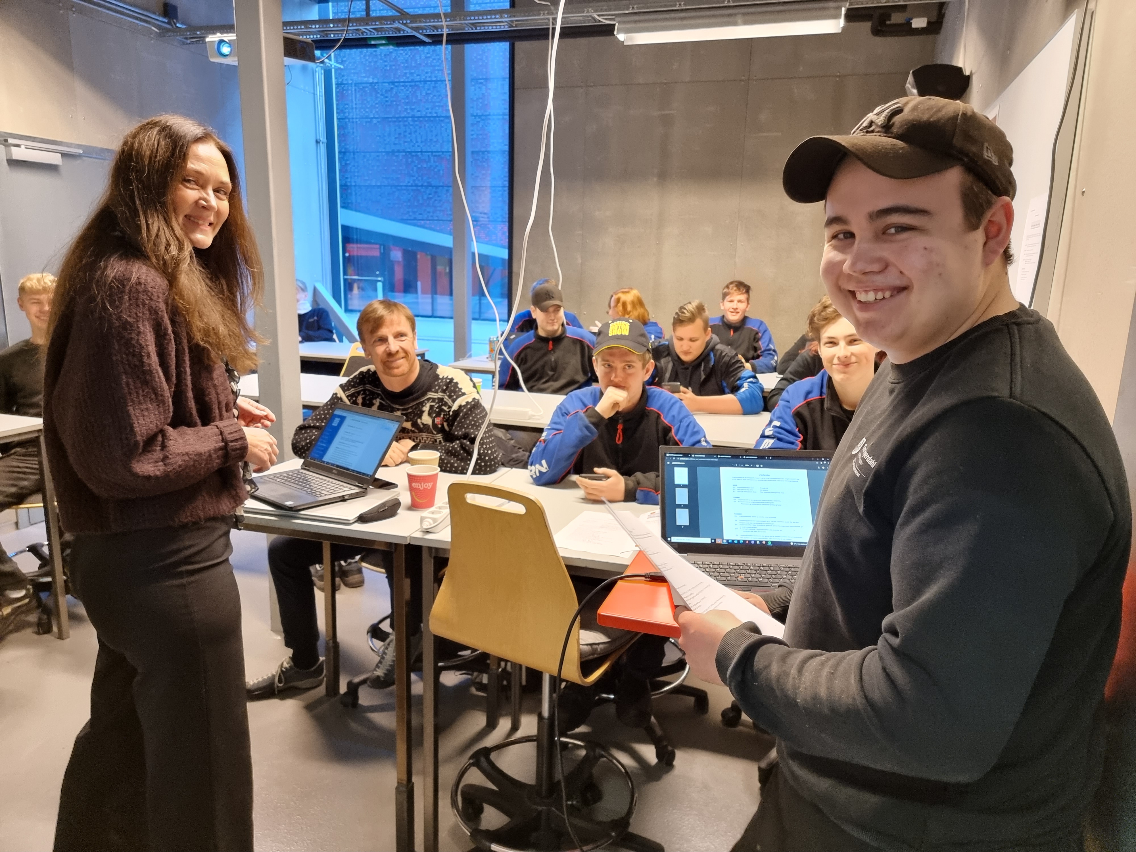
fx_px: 788
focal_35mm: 24
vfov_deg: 56.8
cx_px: 568
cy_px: 426
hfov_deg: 71.6
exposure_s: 1/50
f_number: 1.8
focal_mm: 6.7
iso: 500
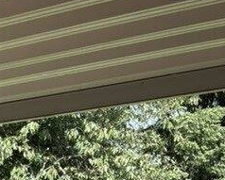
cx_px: -27
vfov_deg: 11.4
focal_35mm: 109
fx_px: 727
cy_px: 449
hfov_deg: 17.0
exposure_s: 1/920
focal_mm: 5.96
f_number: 1.6
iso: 50
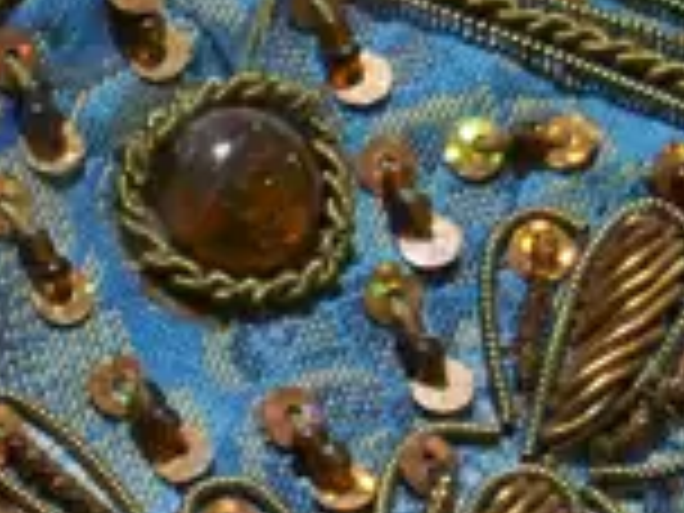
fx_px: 5058
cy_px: 551
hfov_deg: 7.6
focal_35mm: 256
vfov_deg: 5.8
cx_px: -418
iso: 250
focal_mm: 19
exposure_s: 1/60
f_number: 4.1
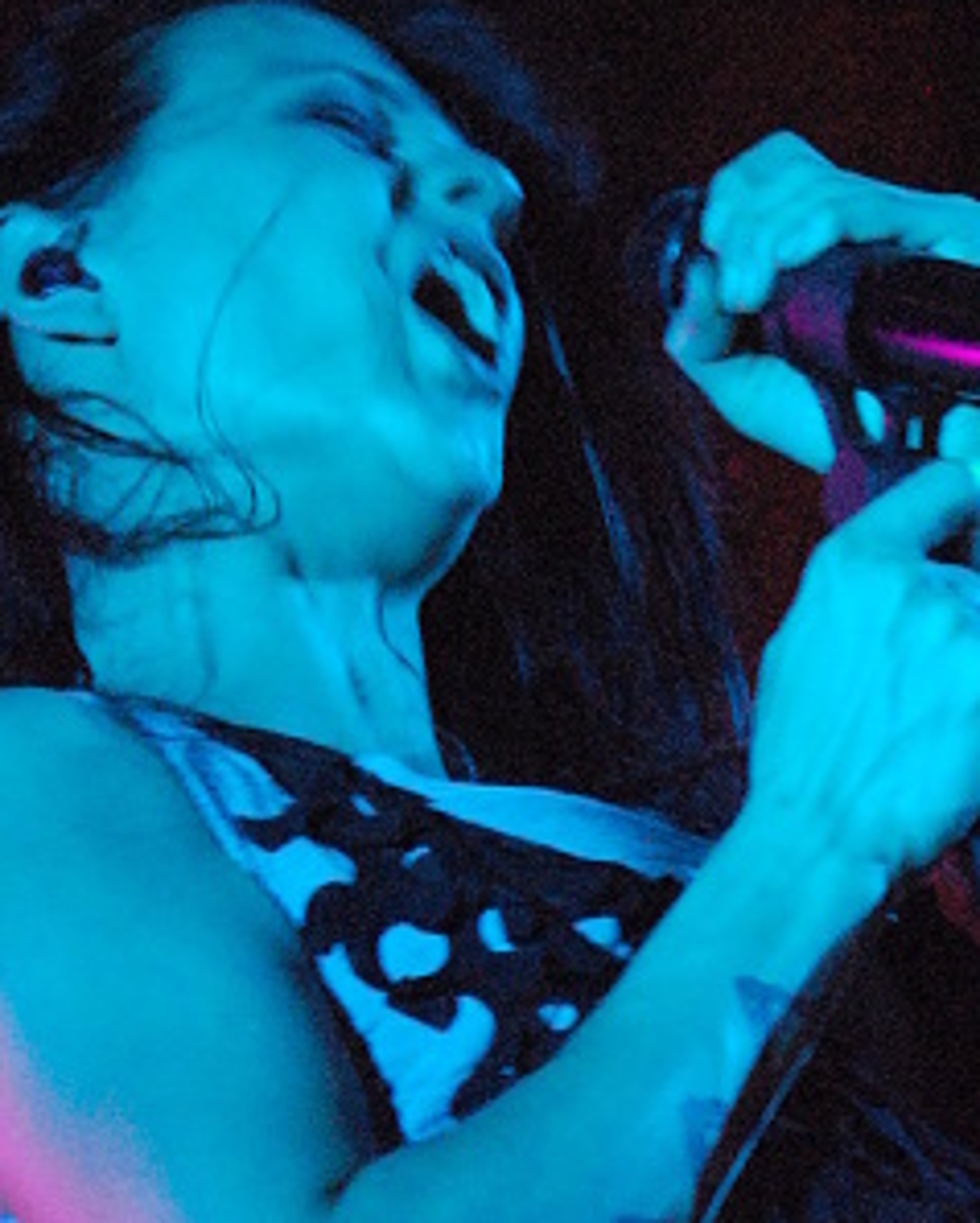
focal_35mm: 522
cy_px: 1437
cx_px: 974
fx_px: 18906
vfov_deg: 3.7
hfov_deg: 3.0
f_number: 4.2
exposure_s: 1/60
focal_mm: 110
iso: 3200
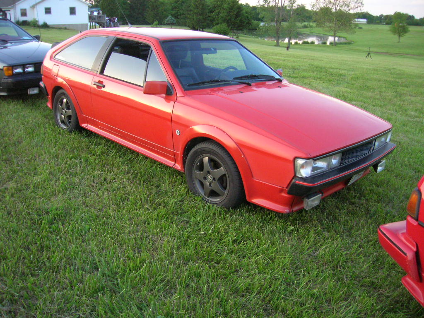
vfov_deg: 41.8
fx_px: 416
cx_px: 212
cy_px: 159
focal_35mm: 34
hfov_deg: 54.0
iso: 200
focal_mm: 5.7
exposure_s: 1/131
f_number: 2.9
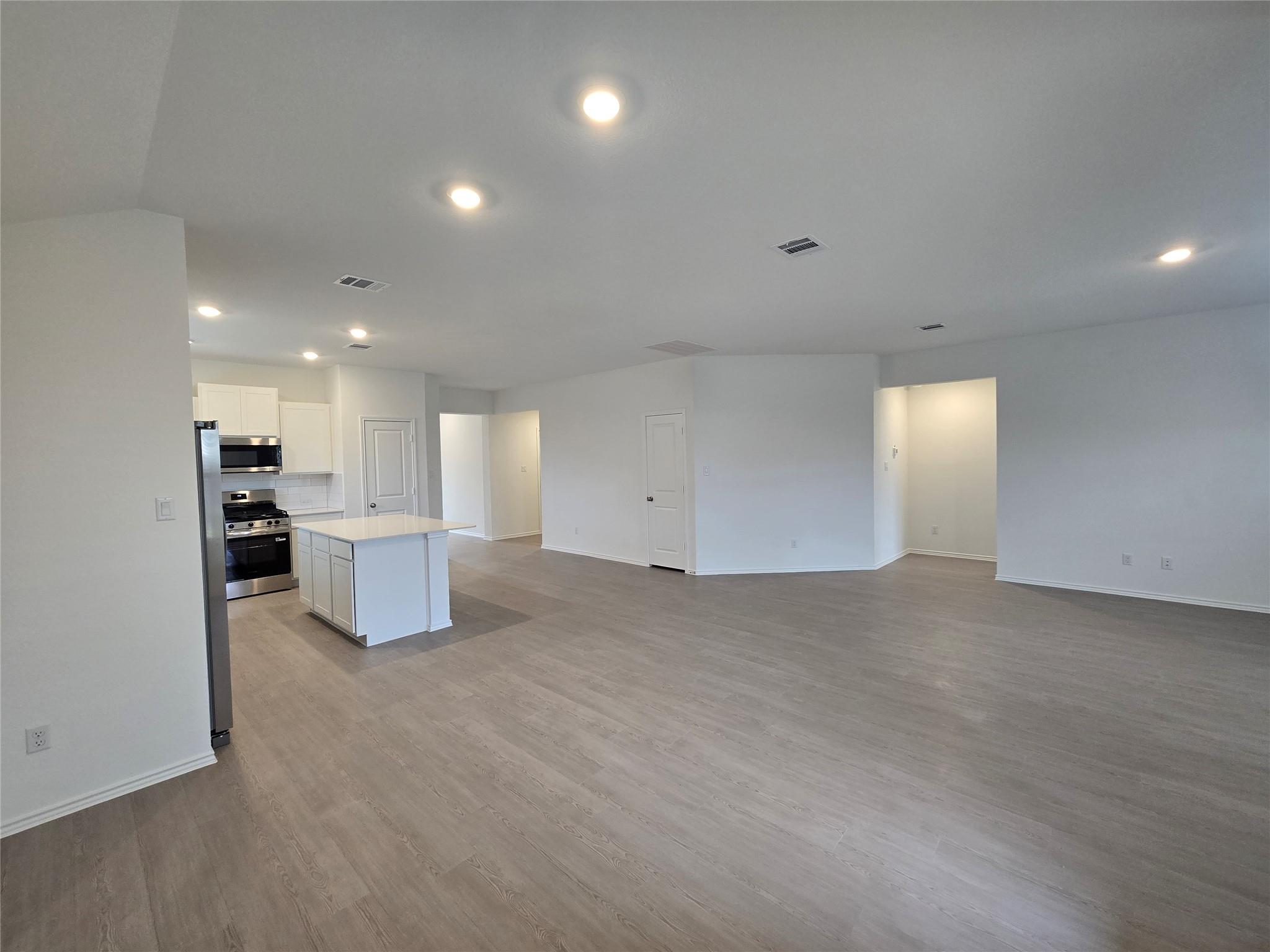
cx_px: 635
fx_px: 477
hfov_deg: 106.2
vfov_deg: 89.9
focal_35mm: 13
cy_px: 476
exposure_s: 1/60
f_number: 2.2
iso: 160
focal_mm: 2.2
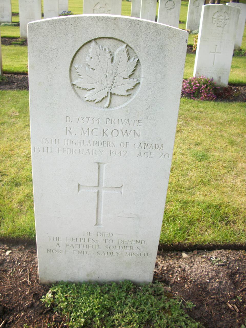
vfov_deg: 52.6
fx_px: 332
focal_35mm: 35
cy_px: 164
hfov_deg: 40.7
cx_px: 123
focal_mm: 6.3
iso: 80
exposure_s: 1/100
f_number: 3.1
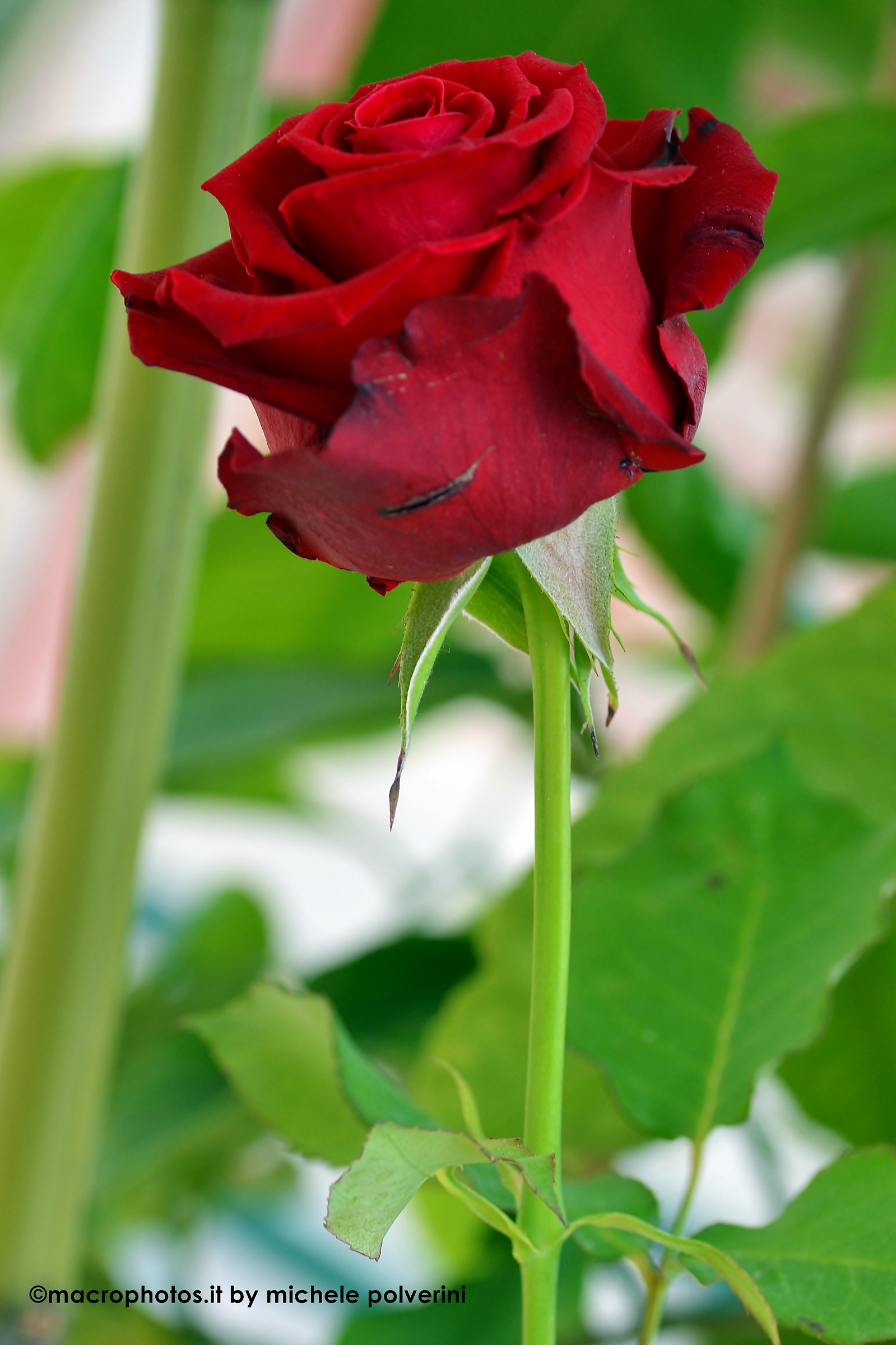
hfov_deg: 10.2
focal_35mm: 135
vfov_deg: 15.2
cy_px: 672
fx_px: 5042
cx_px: 448
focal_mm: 90
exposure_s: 1/80
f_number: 8
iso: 250
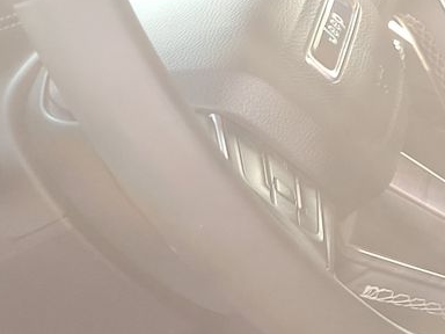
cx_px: 862
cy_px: 299
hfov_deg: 15.9
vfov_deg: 14.6
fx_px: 1286
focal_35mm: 100
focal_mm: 6.7
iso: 140
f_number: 1.8
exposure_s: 1/59
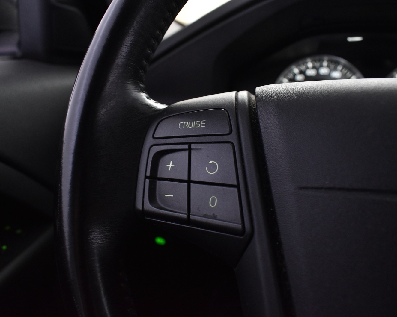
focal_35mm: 31
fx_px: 364
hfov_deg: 57.2
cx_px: 191
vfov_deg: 47.1
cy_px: 159
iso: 1250
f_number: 5.6
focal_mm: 18
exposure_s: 1/15
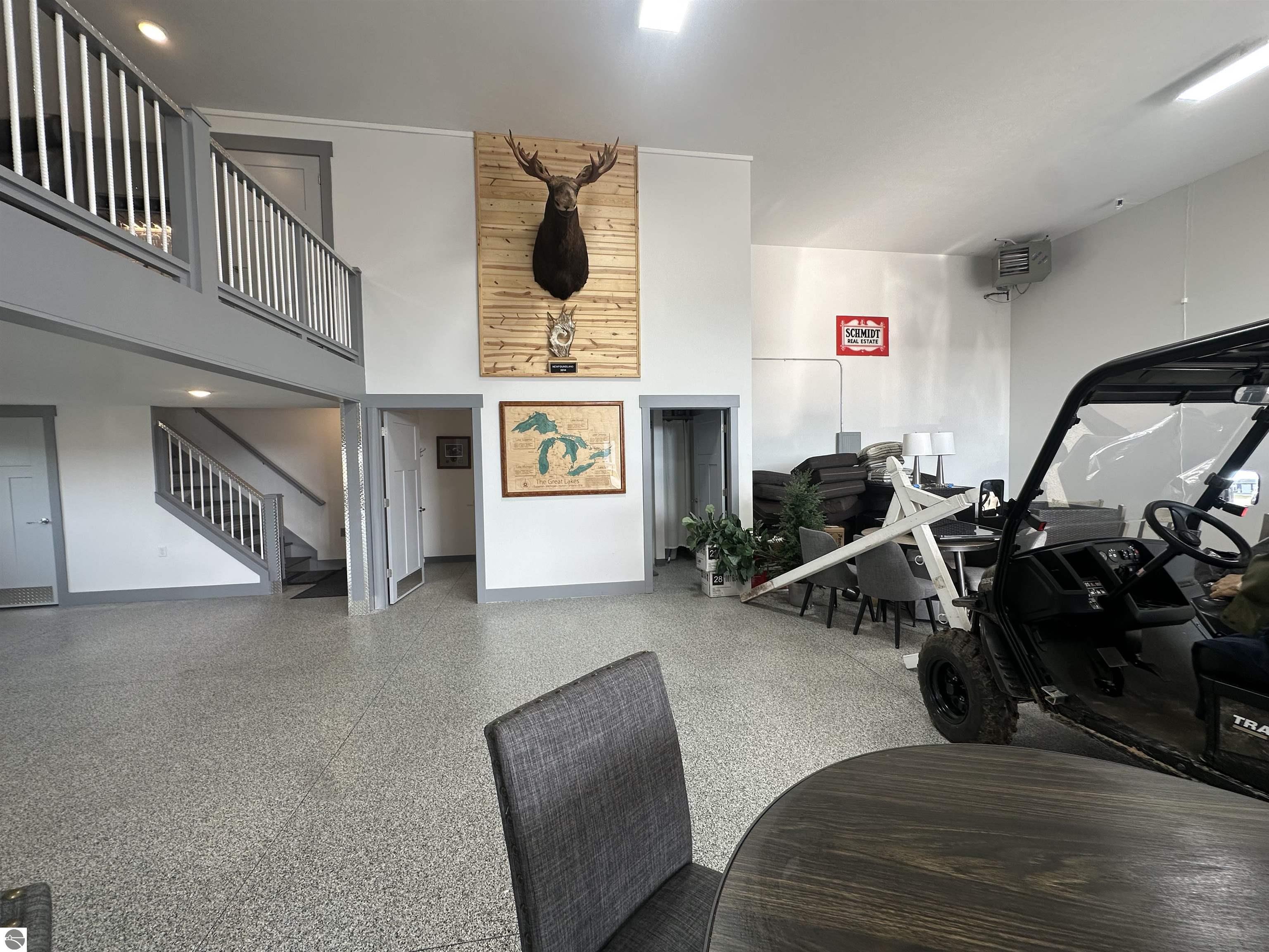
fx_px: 513
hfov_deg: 102.1
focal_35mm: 14
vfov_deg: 85.7
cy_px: 476
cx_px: 634
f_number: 2.2
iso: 50
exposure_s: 1/120
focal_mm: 2.22
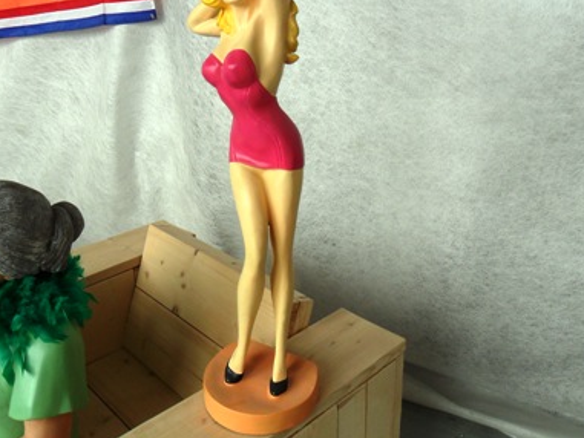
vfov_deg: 41.6
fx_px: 574
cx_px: 279
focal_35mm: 34
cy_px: 178
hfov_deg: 53.9
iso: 100
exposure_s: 1/90
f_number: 3.5
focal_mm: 4.9
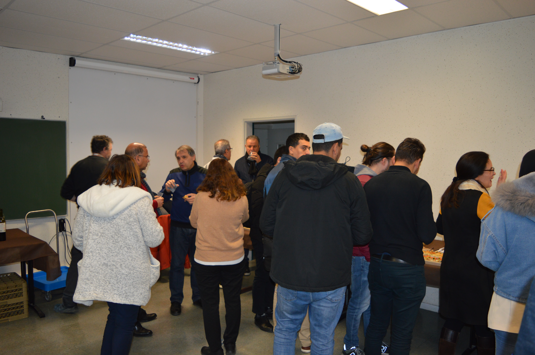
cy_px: 178
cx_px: 268
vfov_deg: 47.8
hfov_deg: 67.4
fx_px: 401
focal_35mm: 27
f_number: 3.5
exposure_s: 1/60
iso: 450
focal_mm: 18
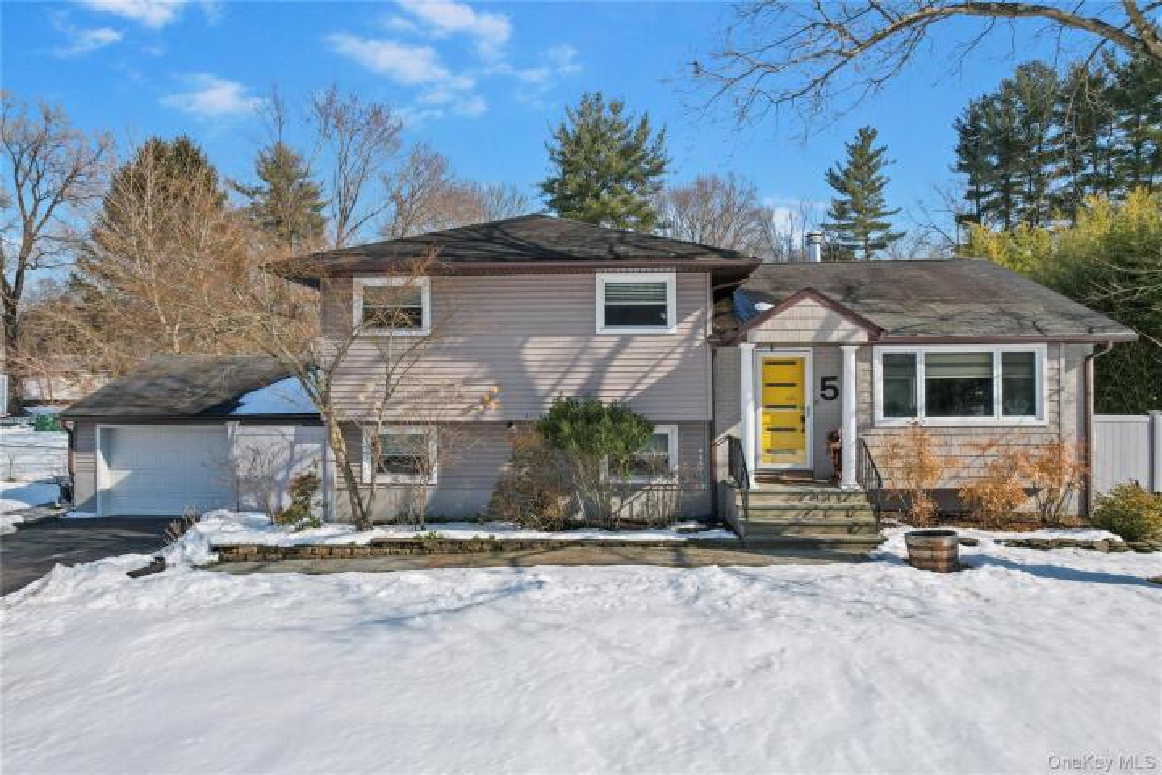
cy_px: 388
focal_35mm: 22
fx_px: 710
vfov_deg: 57.2
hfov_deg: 78.6
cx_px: 581
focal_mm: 8.38
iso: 100
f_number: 2.8
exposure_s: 1/1250
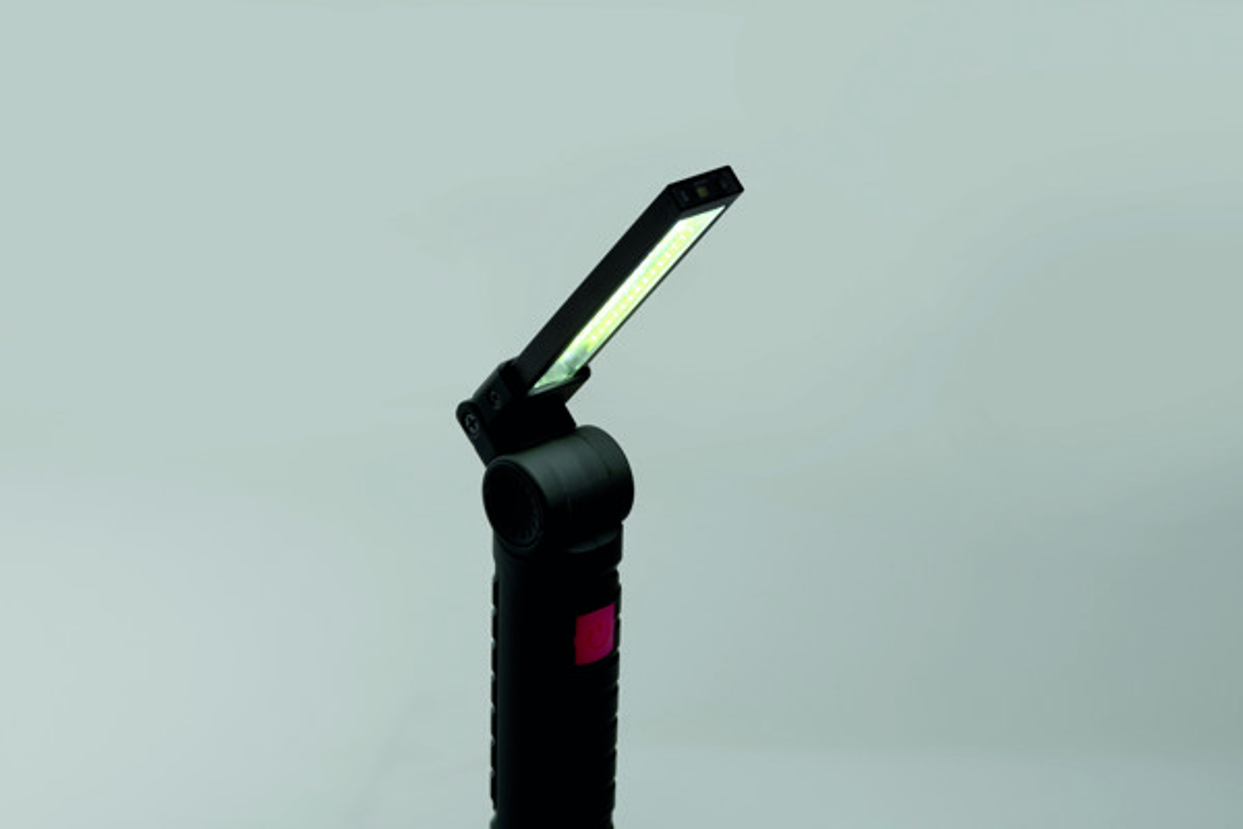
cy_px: 414
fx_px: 3625
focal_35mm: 105
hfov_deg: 19.5
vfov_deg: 13.0
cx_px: 622
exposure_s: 1/13
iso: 100
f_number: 20
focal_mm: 105
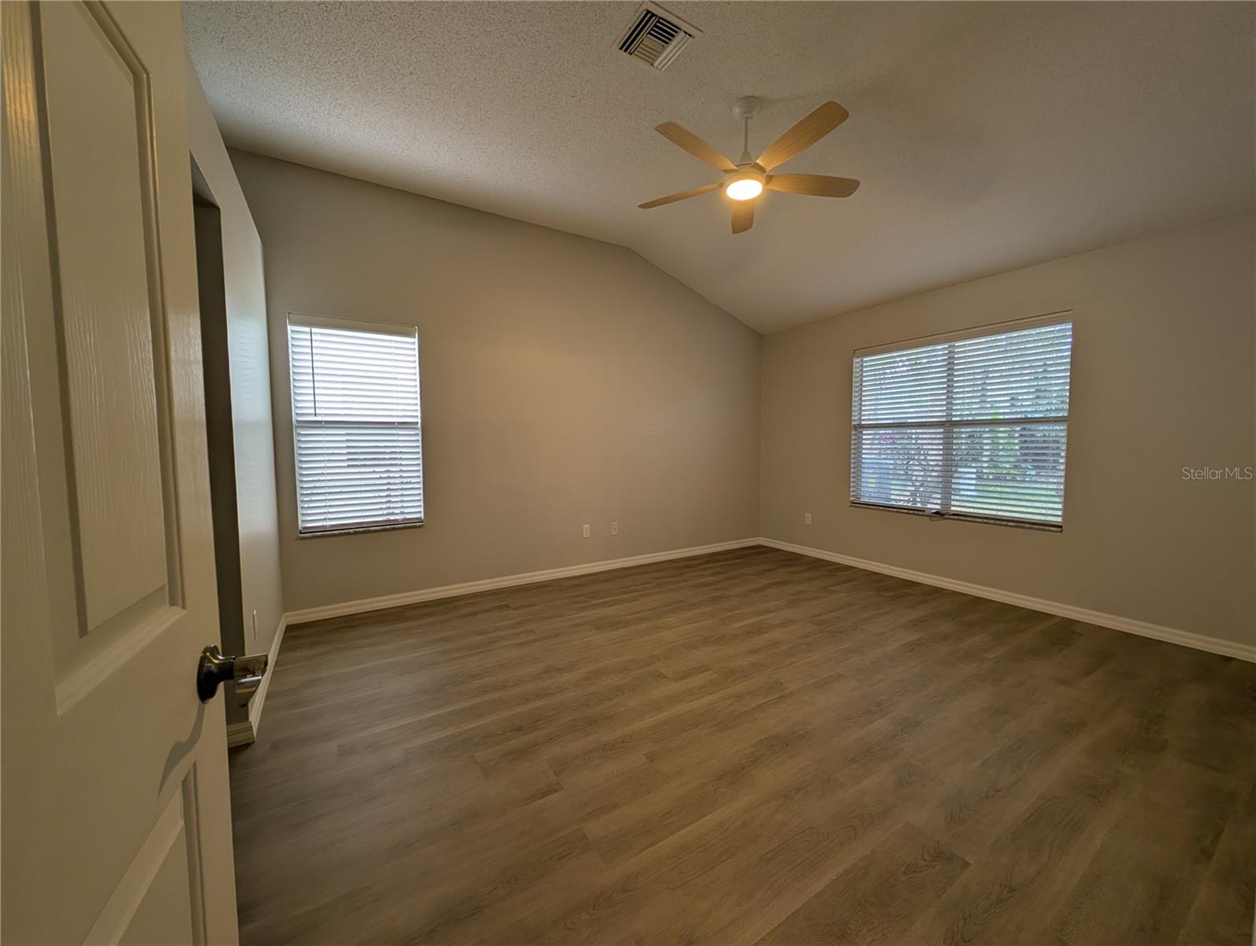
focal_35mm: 12
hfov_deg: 110.5
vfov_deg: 94.6
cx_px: 628
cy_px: 473
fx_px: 436
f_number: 1.95
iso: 39
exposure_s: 1/24.9
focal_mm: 2.23
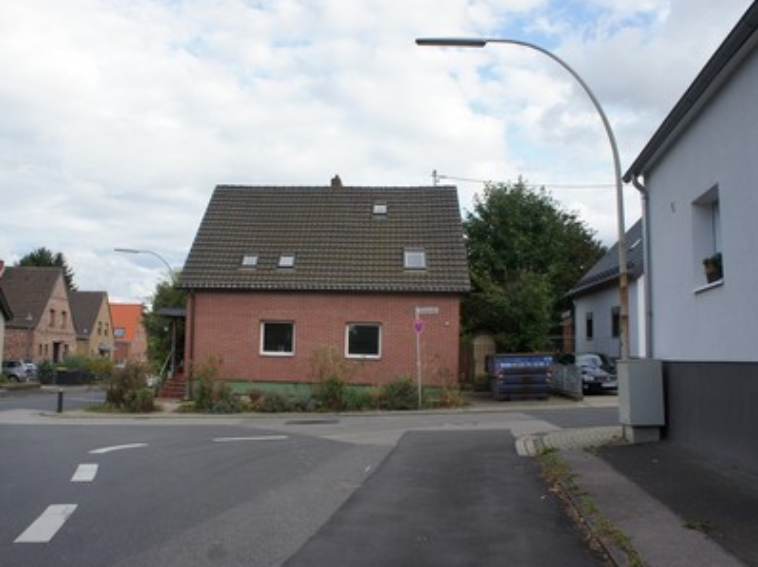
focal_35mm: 30
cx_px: 339
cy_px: 278
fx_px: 657
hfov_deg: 59.9
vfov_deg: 46.7
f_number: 7.1
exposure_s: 1/160
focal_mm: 18
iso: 250
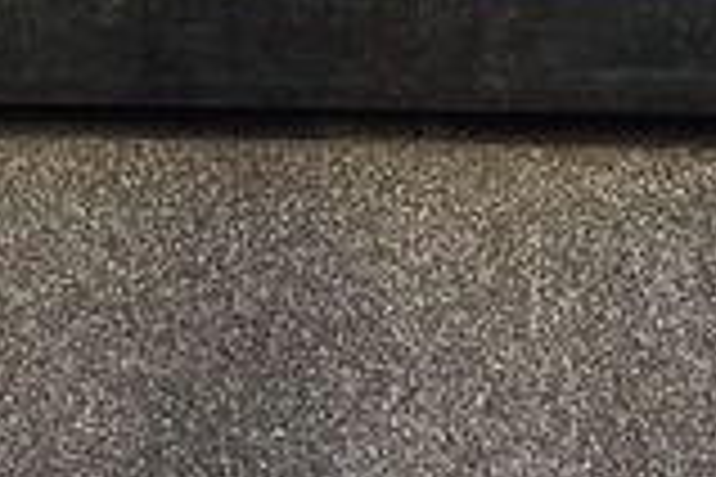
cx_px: 311
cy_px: -338
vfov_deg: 11.3
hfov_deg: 17.9
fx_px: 2267
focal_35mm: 114
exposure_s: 1/30
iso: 40
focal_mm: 4.15
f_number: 2.2
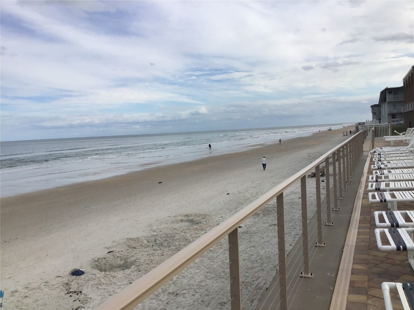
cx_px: 207
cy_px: 155
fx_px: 371
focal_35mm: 31
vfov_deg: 45.4
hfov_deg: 58.4
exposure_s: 1/2331
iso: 25
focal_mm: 3.3
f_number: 2.4
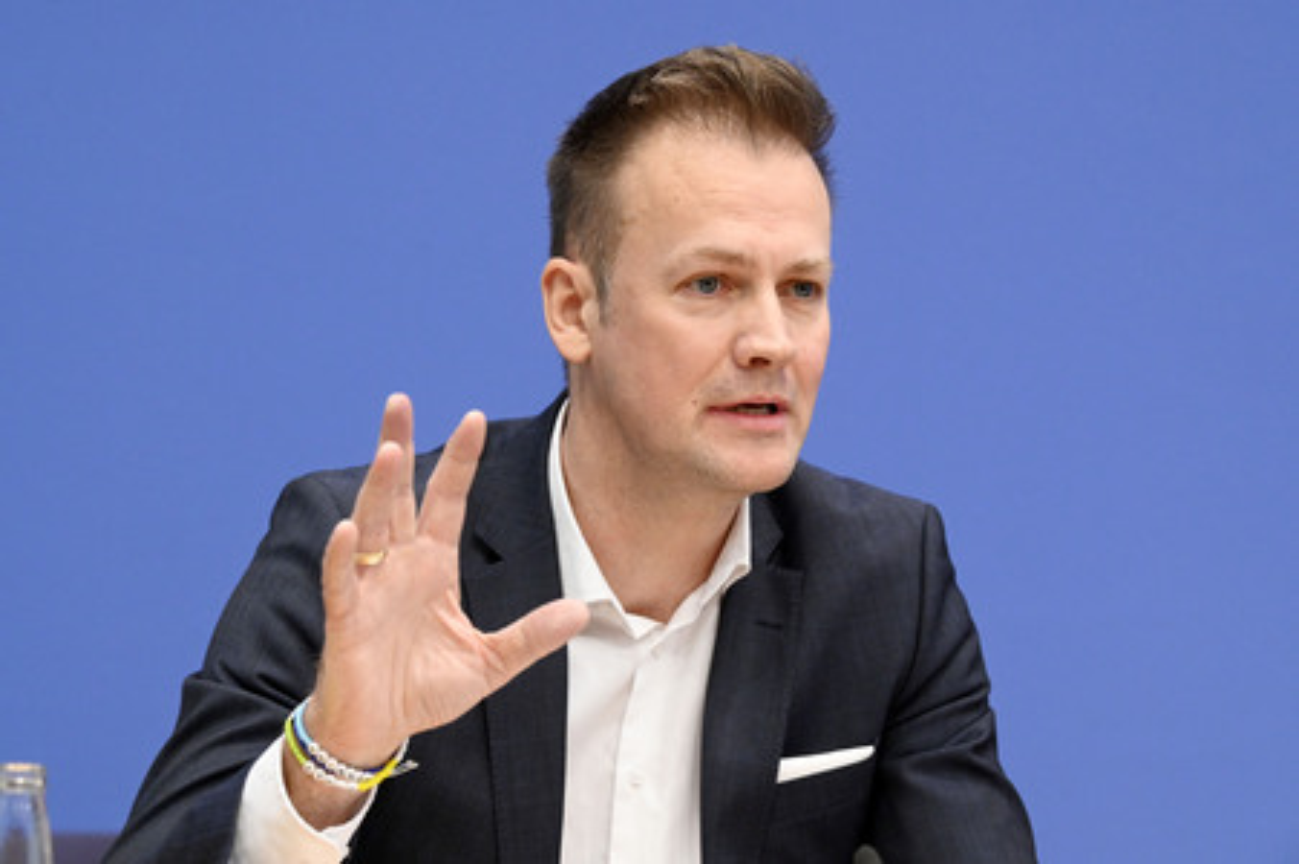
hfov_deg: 20.0
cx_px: 650
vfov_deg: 13.4
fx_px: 3678
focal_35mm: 102
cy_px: 432
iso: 6400
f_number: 6.3
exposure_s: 1/500
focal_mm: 102
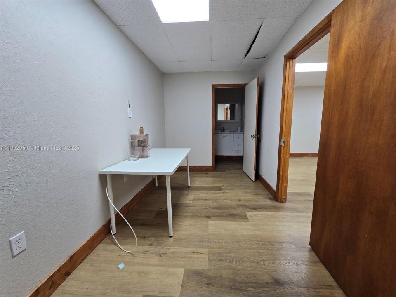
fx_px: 149
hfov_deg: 106.2
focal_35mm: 13
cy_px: 148
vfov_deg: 89.9
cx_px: 198
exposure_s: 1/60
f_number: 2.2
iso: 80
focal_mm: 2.2
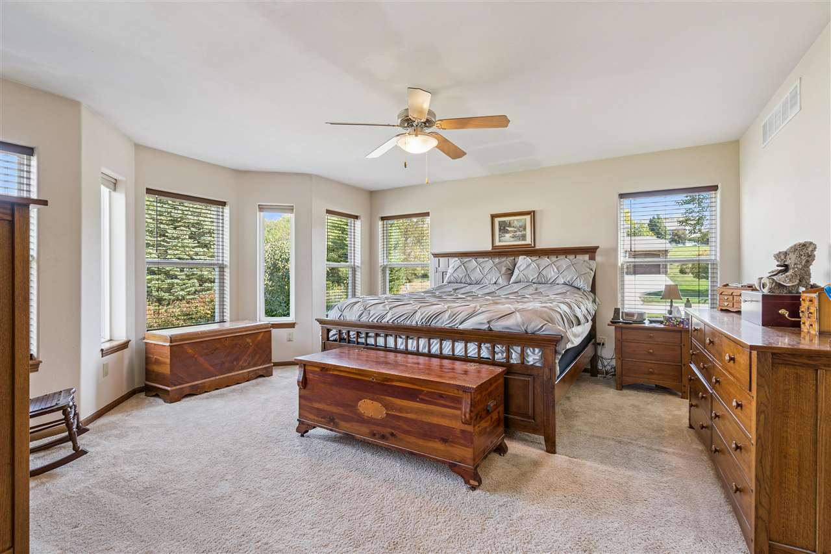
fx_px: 369
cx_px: 416
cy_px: 277
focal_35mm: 16
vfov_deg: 73.7
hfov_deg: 96.7
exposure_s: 1/20
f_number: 8
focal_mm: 16
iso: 400
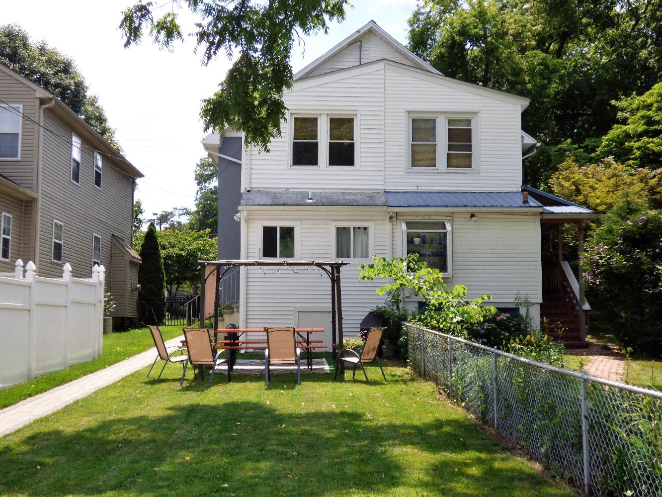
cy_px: 264
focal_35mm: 40
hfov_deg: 46.8
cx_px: 315
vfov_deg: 35.9
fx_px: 765
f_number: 3.5
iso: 100
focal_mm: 6.47
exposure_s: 1/640
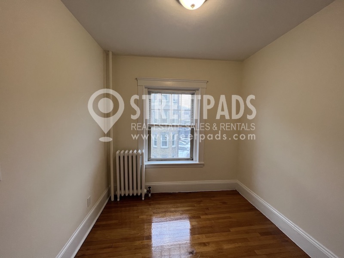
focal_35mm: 13
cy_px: 129
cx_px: 172
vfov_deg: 89.9
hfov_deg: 106.2
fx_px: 129
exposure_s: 1/120
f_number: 1.8
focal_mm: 1.57
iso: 80
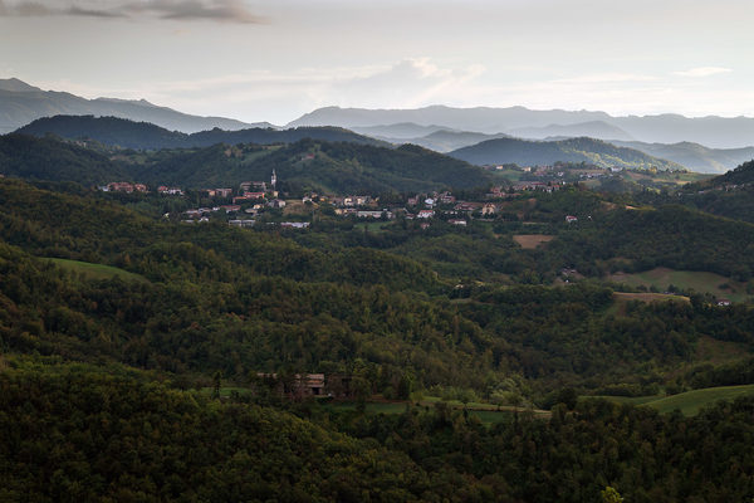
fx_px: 2199
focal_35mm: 105
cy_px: 252
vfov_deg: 13.0
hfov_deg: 19.5
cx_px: 377
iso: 64
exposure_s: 1/500
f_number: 6.3
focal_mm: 105
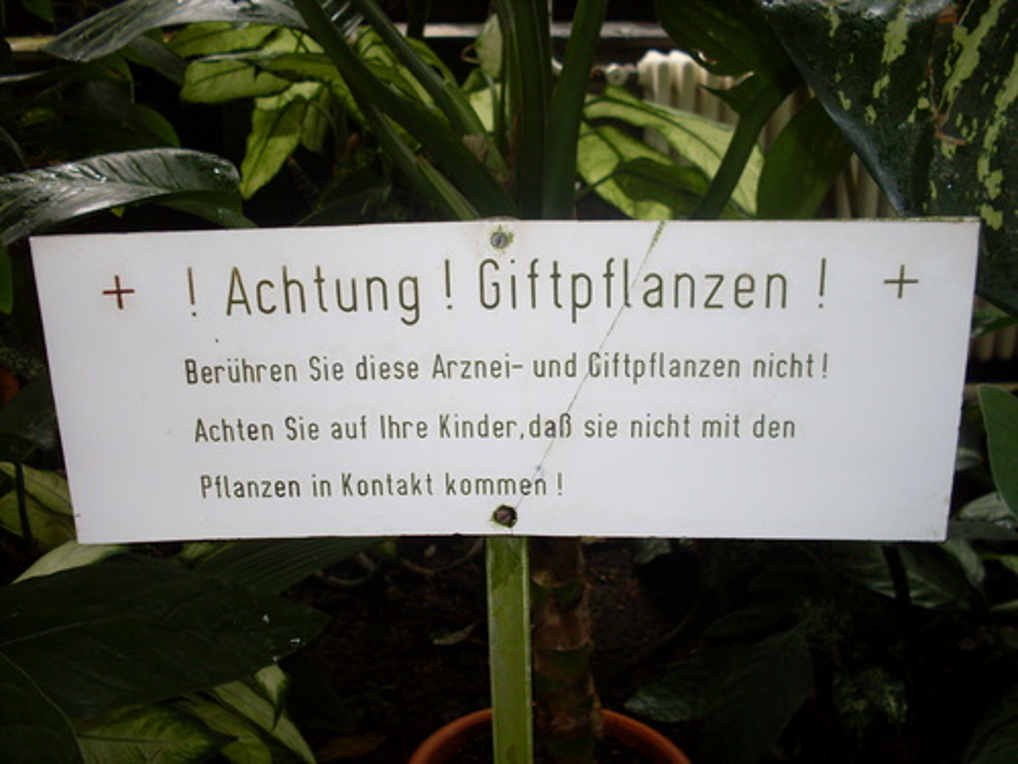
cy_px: 382
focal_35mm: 38
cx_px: 509
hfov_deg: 49.0
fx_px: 1118
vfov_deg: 37.7
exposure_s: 1/45
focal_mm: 6.3
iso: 100
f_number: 2.8
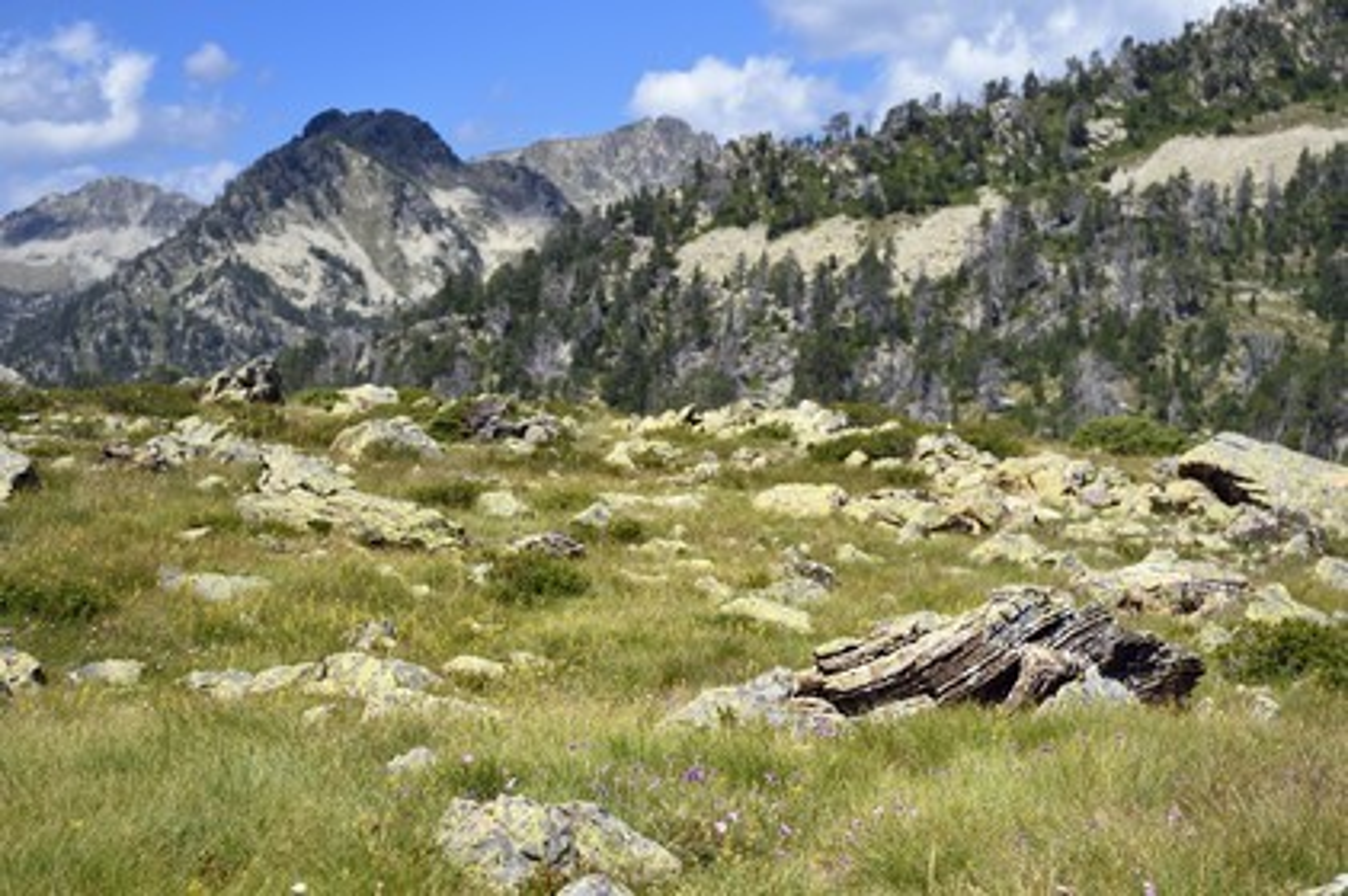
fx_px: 2320
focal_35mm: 62
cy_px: 448
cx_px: 674
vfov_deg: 21.9
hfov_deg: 32.4
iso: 200
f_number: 5
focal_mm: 62
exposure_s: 1/1600
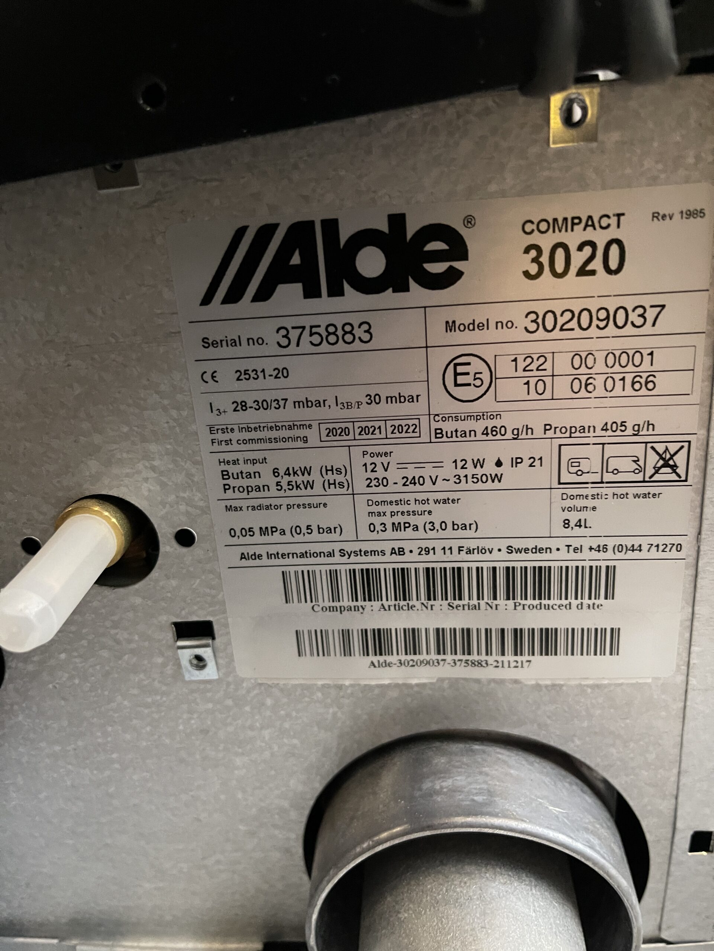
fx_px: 715
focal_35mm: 26
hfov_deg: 53.1
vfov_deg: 67.3
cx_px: 357
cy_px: 476
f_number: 1.6
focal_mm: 5.1
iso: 640
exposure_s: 1/25
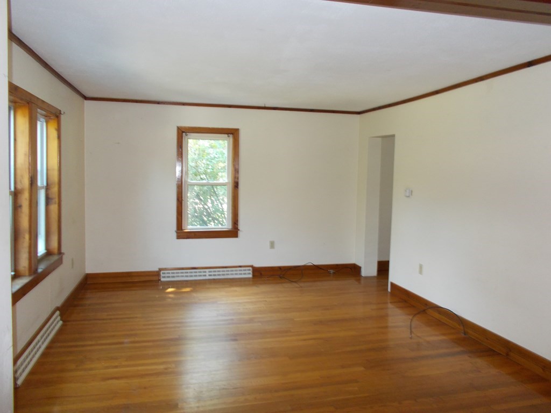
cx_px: 276
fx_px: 414
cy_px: 206
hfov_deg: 67.3
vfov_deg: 53.1
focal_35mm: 26
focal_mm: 4.6
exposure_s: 1/25
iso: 220
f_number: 3.2
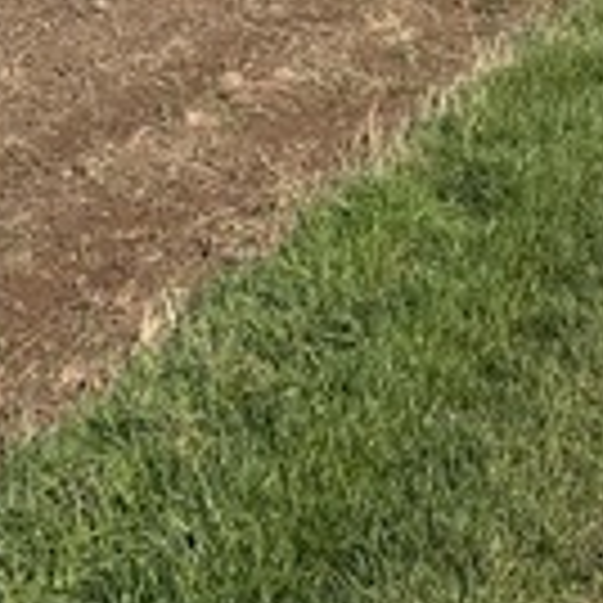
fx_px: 3745
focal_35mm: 190
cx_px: 634
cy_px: -148
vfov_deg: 9.1
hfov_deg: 9.1
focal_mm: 6.76
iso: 64
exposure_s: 1/5587
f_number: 1.78
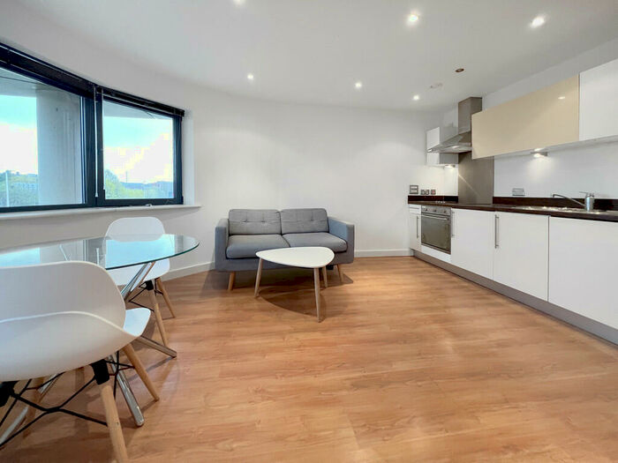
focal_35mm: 13
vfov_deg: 89.9
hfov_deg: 106.2
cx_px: 309
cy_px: 232
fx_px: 232
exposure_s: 1/100
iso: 160
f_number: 1.8
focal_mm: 1.57
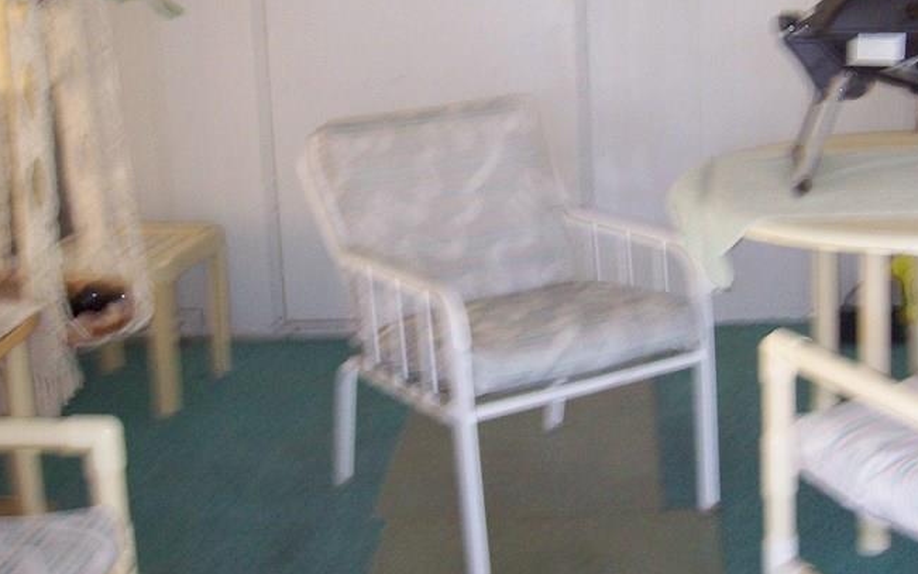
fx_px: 1501
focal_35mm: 60
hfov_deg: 33.8
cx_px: 575
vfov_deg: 21.3
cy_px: 99
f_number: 2.7
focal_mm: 6
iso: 140
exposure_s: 1/64
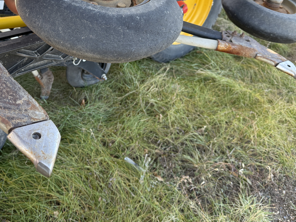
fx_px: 342
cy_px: 49
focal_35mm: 40
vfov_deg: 35.0
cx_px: 106
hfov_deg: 46.3
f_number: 1.78
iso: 100
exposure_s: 1/241
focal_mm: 6.76
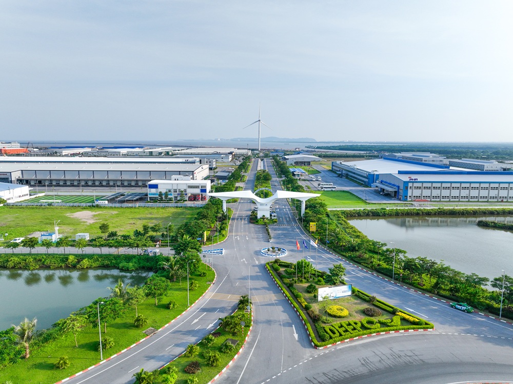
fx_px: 356
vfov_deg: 56.8
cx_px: 256
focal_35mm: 24
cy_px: 192
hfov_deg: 71.6
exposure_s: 1/800
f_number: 4
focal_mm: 12.29
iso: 100
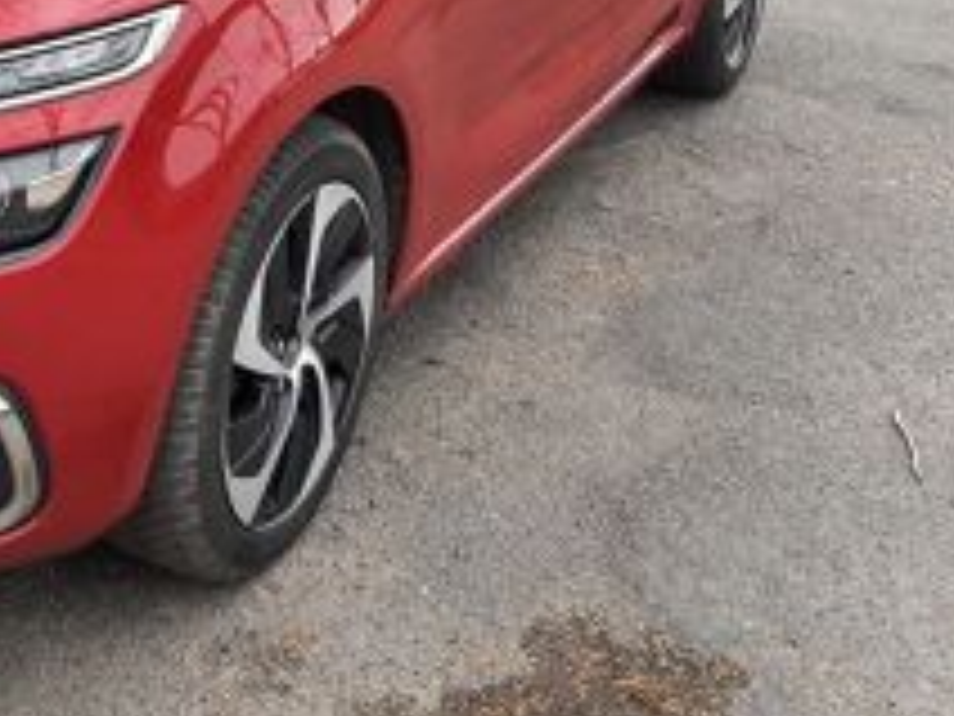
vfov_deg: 24.0
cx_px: 68
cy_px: 45
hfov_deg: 31.0
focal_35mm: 59
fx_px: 1626
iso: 40
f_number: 1.7
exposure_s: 1/300
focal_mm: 3.93
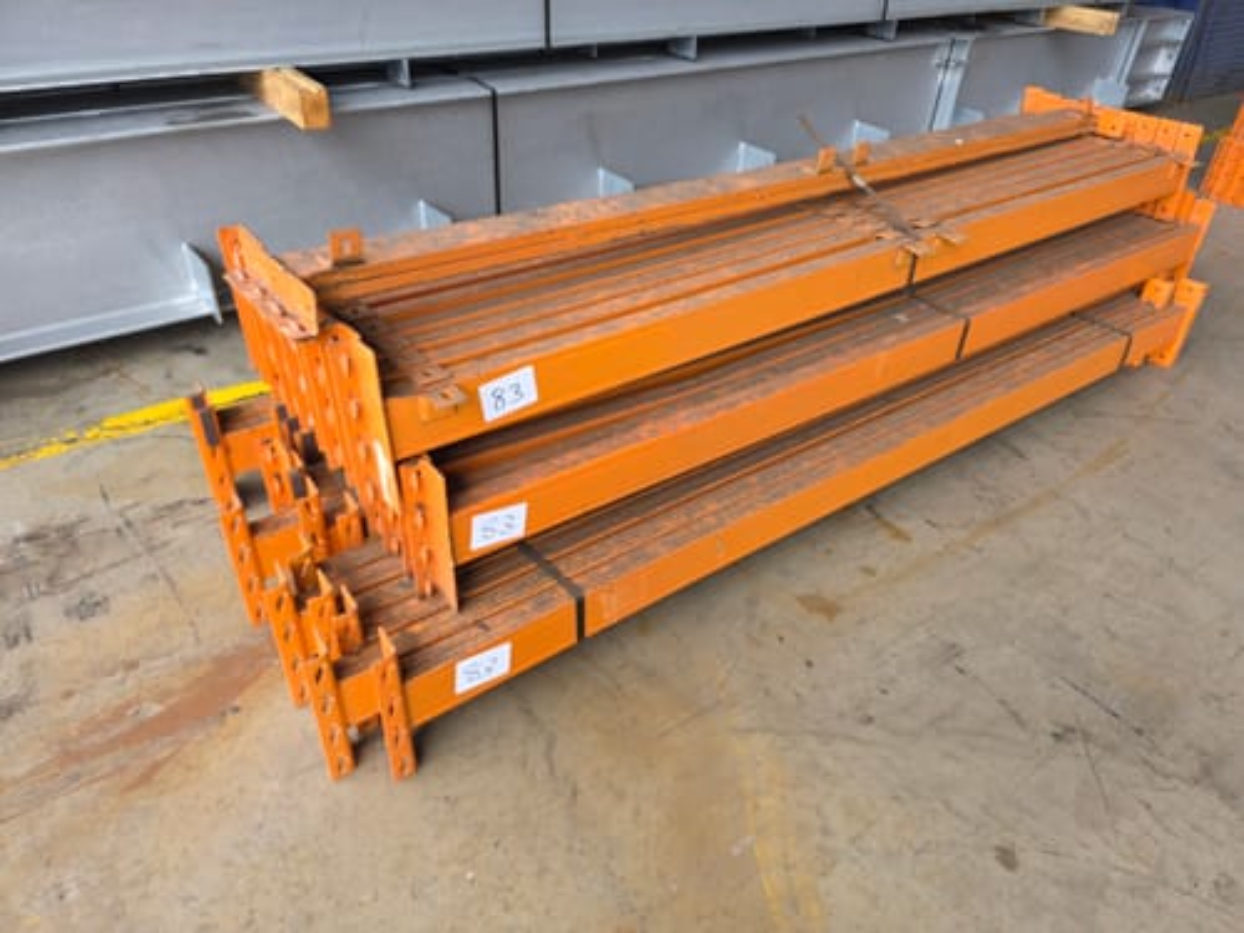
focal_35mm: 23
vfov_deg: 58.9
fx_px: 827
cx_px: 622
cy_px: 466
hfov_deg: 73.9
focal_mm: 6.3
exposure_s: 1/180
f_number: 1.7
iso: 80
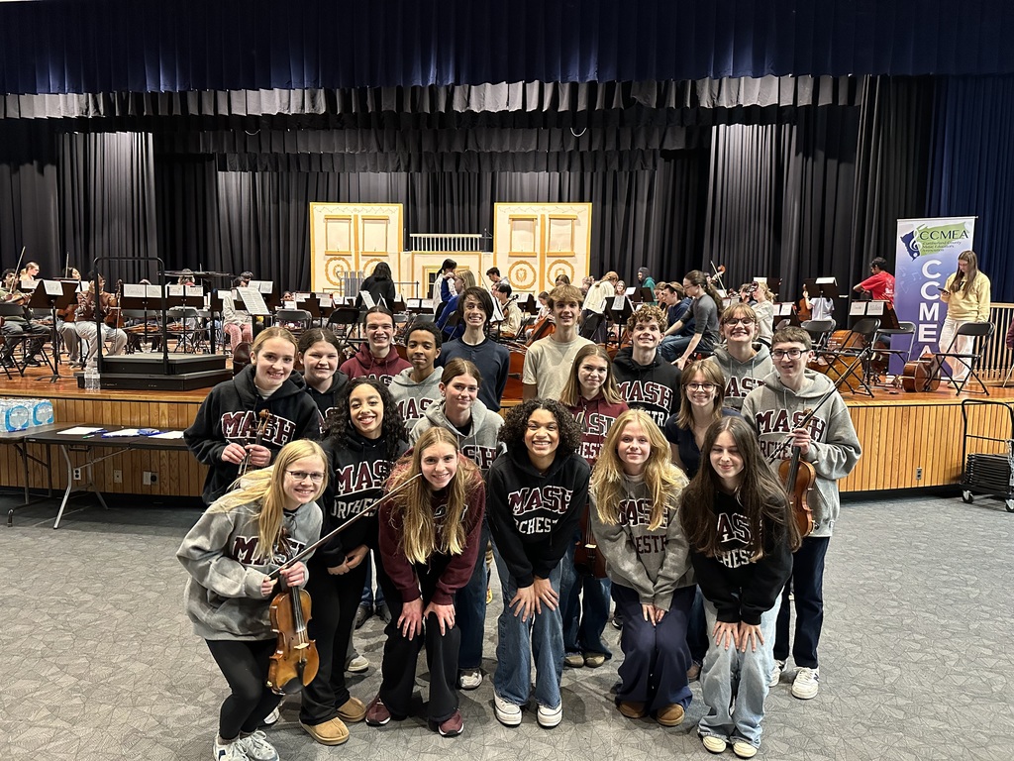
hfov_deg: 71.6
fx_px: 703
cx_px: 507
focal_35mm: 24
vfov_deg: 56.8
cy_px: 380
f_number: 1.78
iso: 640
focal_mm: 6.86
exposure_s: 1/40
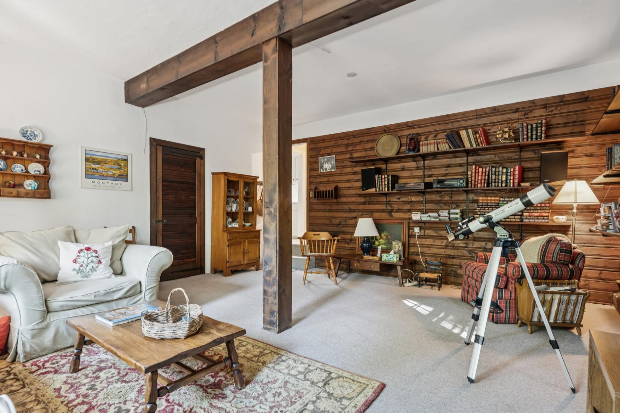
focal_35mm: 18
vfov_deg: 67.3
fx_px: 310
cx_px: 298
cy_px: 215
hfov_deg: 90.0
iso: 320
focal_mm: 17
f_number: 8
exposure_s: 1/1.67
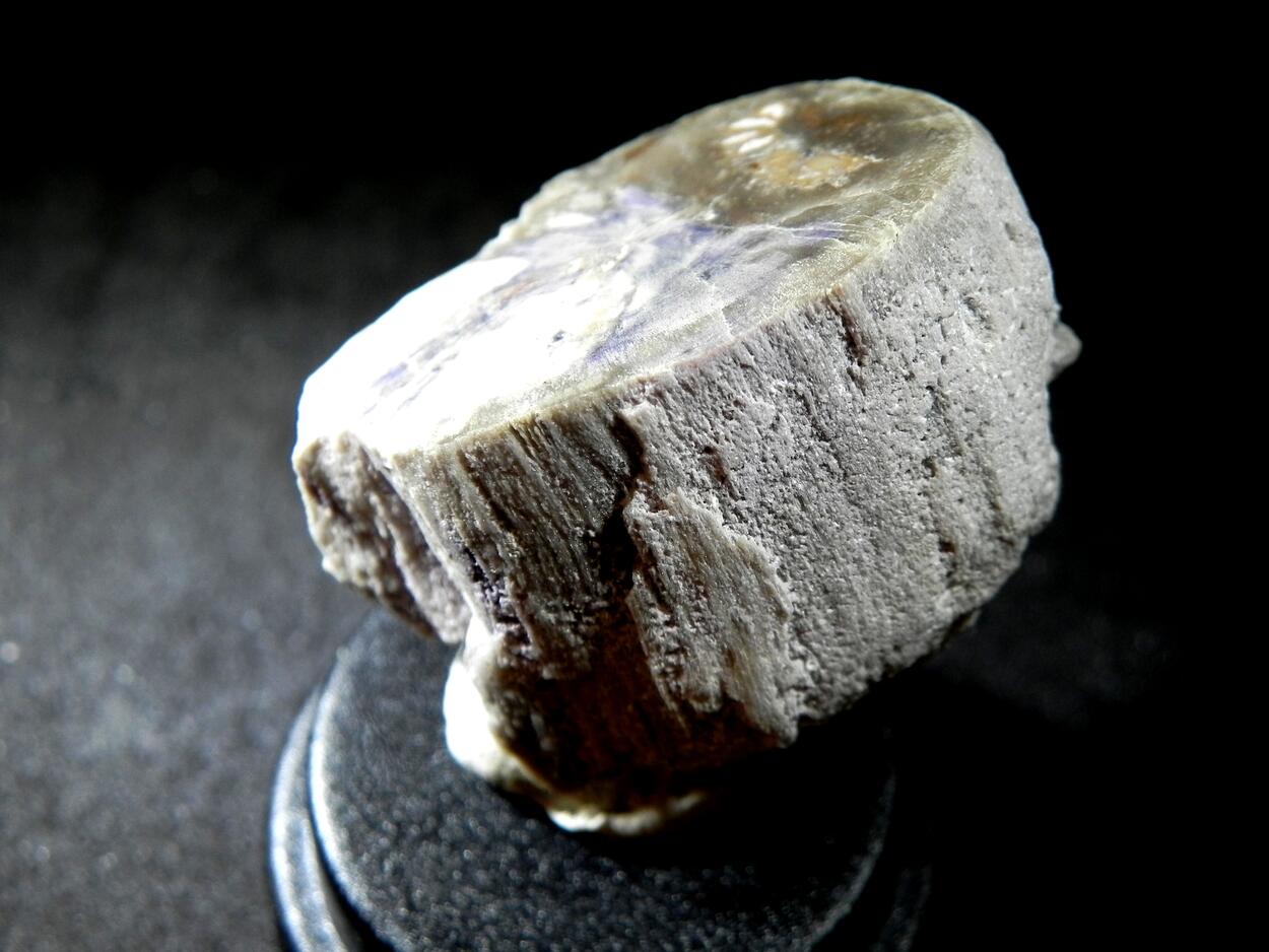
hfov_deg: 33.2
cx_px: 634
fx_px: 2127
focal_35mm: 58
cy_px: 476
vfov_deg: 25.2
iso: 160
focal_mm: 10.3
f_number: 3.5
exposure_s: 1/101
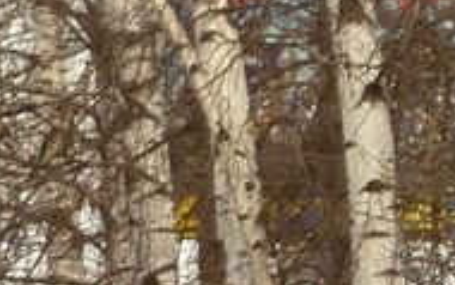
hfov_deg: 2.0
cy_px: 699
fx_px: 12904
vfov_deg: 1.3
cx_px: -673
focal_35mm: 1040
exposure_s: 1/500
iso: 100
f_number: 4.5
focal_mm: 29.9
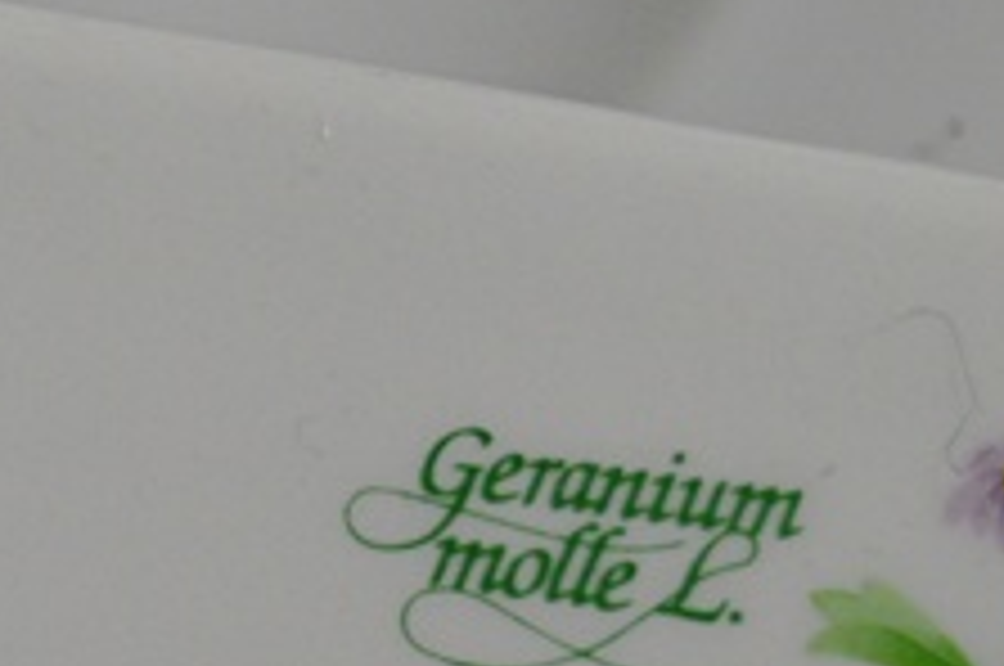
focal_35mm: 370
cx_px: -1085
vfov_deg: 3.7
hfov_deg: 5.4
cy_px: 250
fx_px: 10311
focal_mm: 55
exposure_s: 1/80
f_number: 5.6
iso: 400
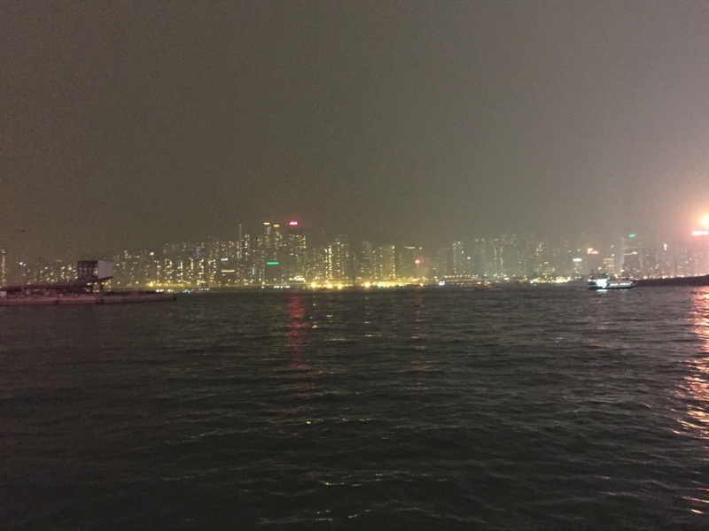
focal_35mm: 29
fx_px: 594
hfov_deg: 61.7
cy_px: 266
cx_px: 354
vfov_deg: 48.2
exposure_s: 1/15
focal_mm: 4.15
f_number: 2.2
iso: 1250
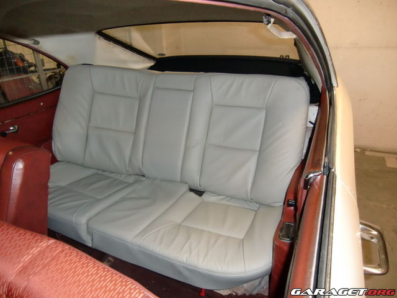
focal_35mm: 24
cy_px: 149
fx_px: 275
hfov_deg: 71.6
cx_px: 198
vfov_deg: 56.8
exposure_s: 1/30
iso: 400
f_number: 3.2
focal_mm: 4.3
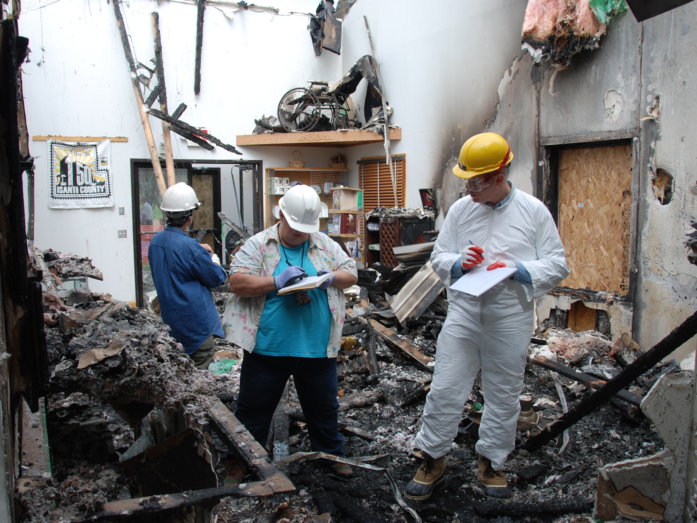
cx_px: 349
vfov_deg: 46.8
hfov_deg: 60.0
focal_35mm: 30
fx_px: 604
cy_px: 261
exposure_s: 1/160
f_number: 6.3
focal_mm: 18
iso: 100
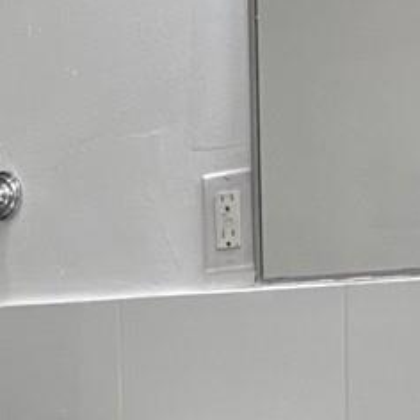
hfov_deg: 19.2
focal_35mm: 84
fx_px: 1153
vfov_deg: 20.2
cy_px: 379
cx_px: -116
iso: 100
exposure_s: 1/120
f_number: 2.2
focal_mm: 2.22
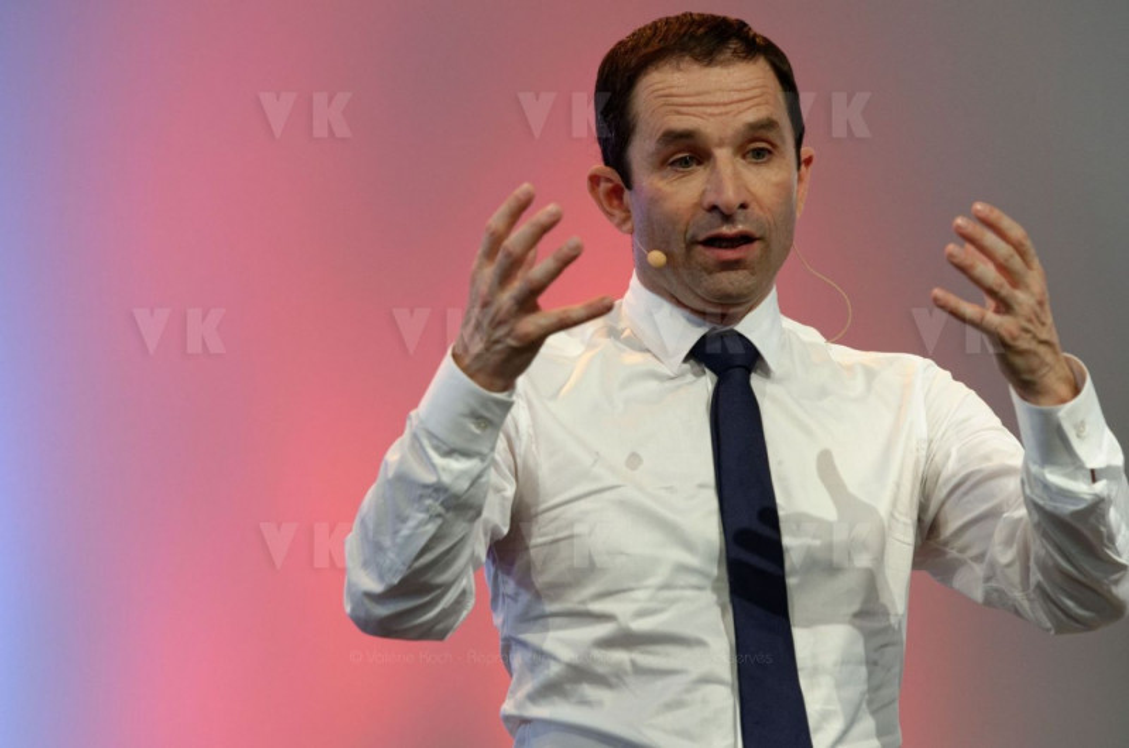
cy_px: 374
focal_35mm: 248
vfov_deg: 5.5
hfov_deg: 8.3
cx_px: 564
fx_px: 7746
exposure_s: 1/500
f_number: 4
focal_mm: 165
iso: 1000
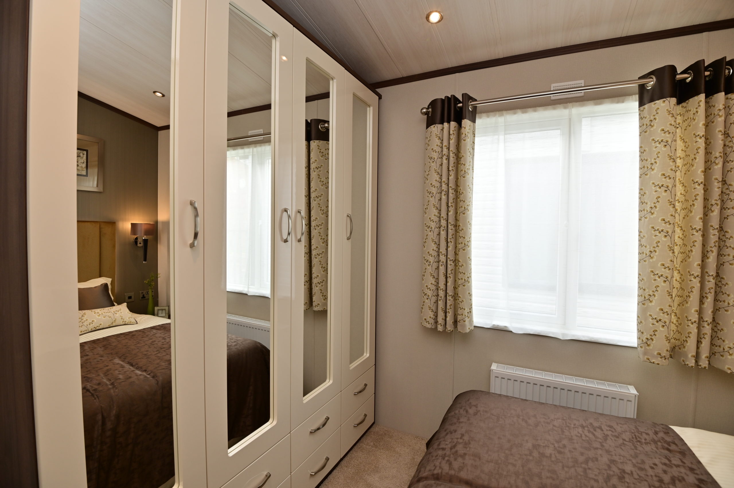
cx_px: 367
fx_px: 326
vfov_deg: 73.7
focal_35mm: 16
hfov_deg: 96.8
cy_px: 244
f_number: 6.3
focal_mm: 16
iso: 200
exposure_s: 1/60
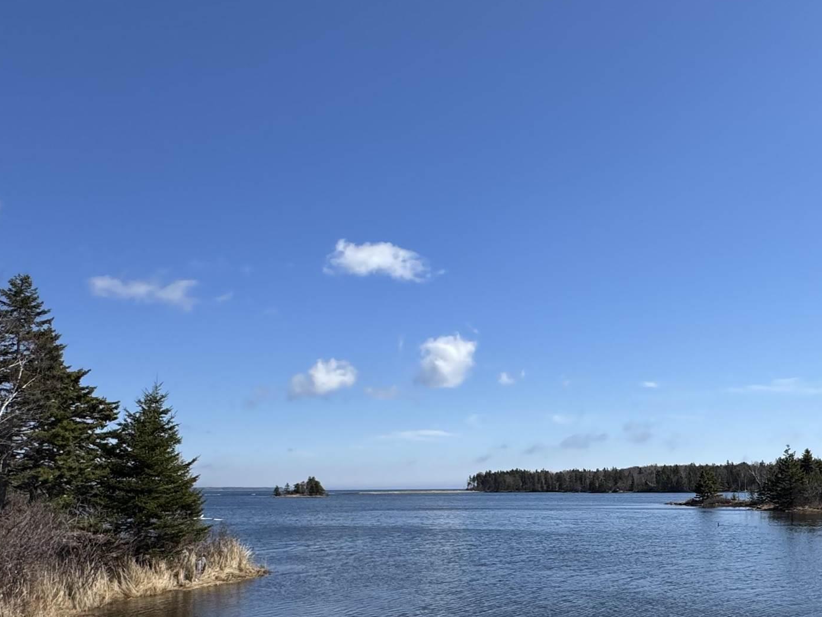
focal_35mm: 31
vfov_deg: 44.9
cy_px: 400
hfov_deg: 55.5
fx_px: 736
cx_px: 619
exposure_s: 1/3390
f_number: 2.2
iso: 50
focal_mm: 2.22
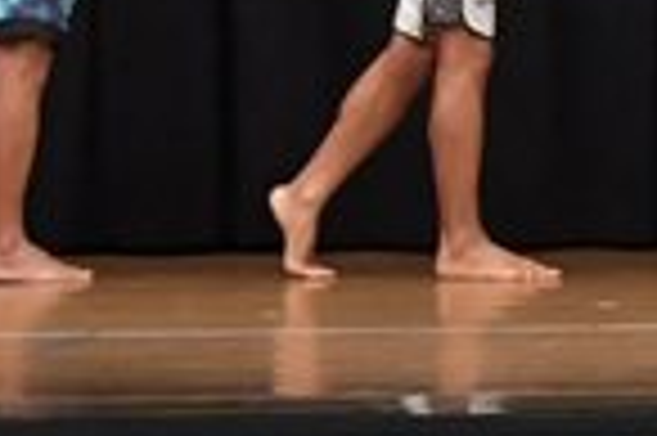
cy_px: -346
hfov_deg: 3.8
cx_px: 1226
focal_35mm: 541
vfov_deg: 2.5
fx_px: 9862
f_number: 5.6
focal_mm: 68
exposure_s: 1/400
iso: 6400
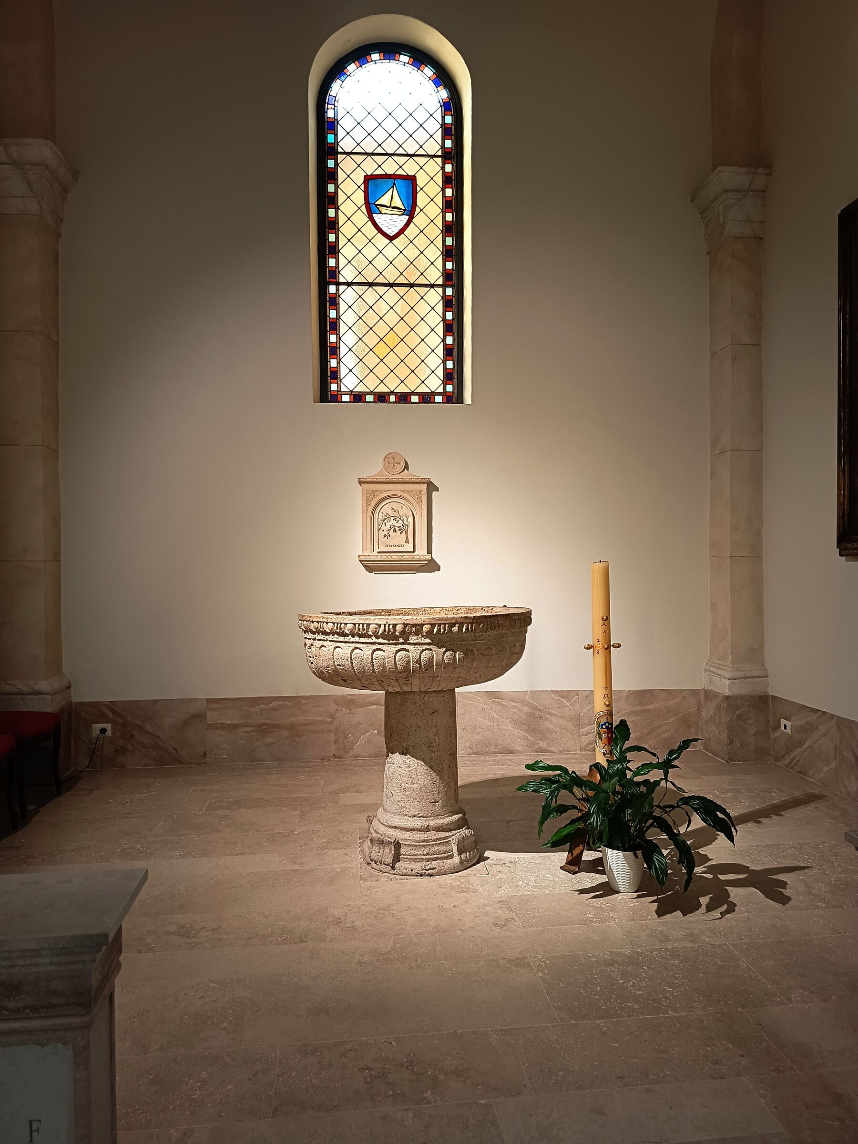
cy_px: 572
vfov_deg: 71.6
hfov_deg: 56.8
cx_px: 429
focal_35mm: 24
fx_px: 793
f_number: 1.7
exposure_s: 1/25
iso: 655
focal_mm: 5.27
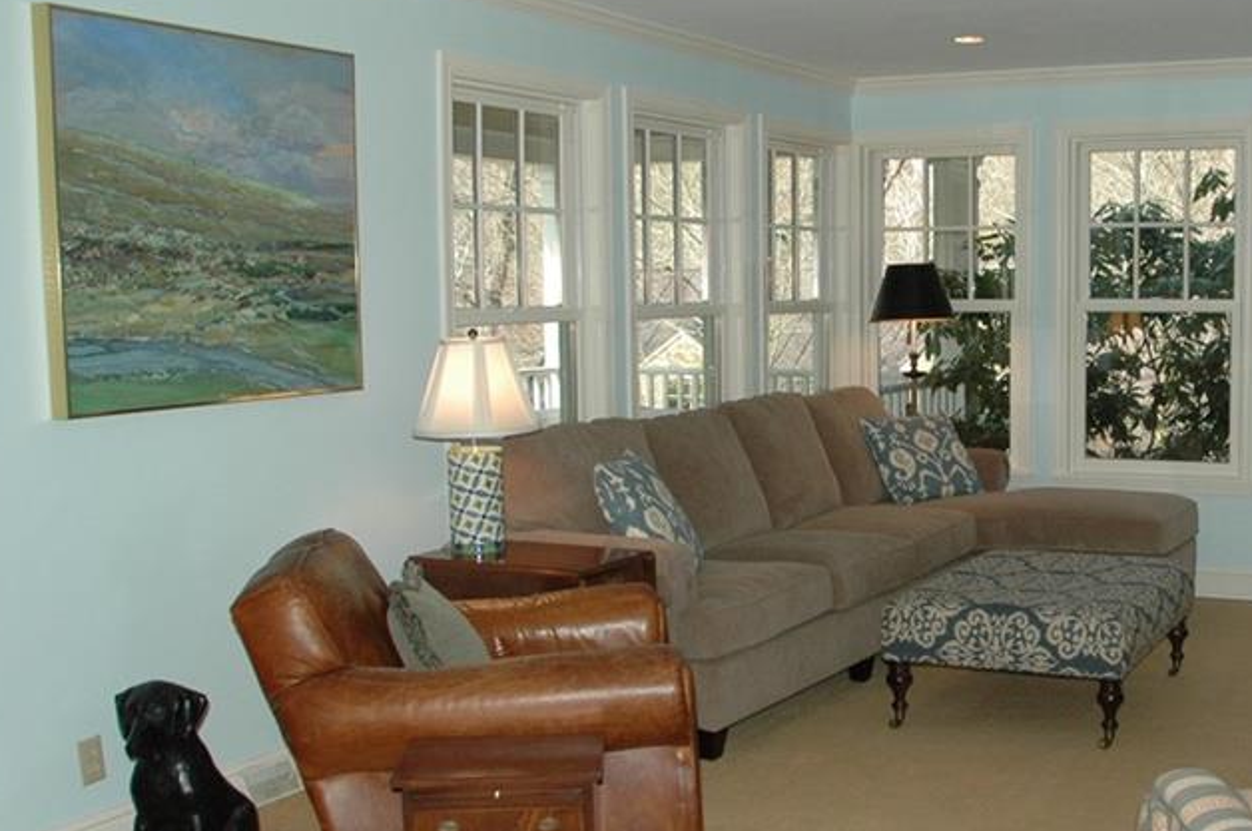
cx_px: 961
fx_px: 1528
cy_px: 424
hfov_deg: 42.9
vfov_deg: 30.4
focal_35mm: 44
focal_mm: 18
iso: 640
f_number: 5
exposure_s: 1/500
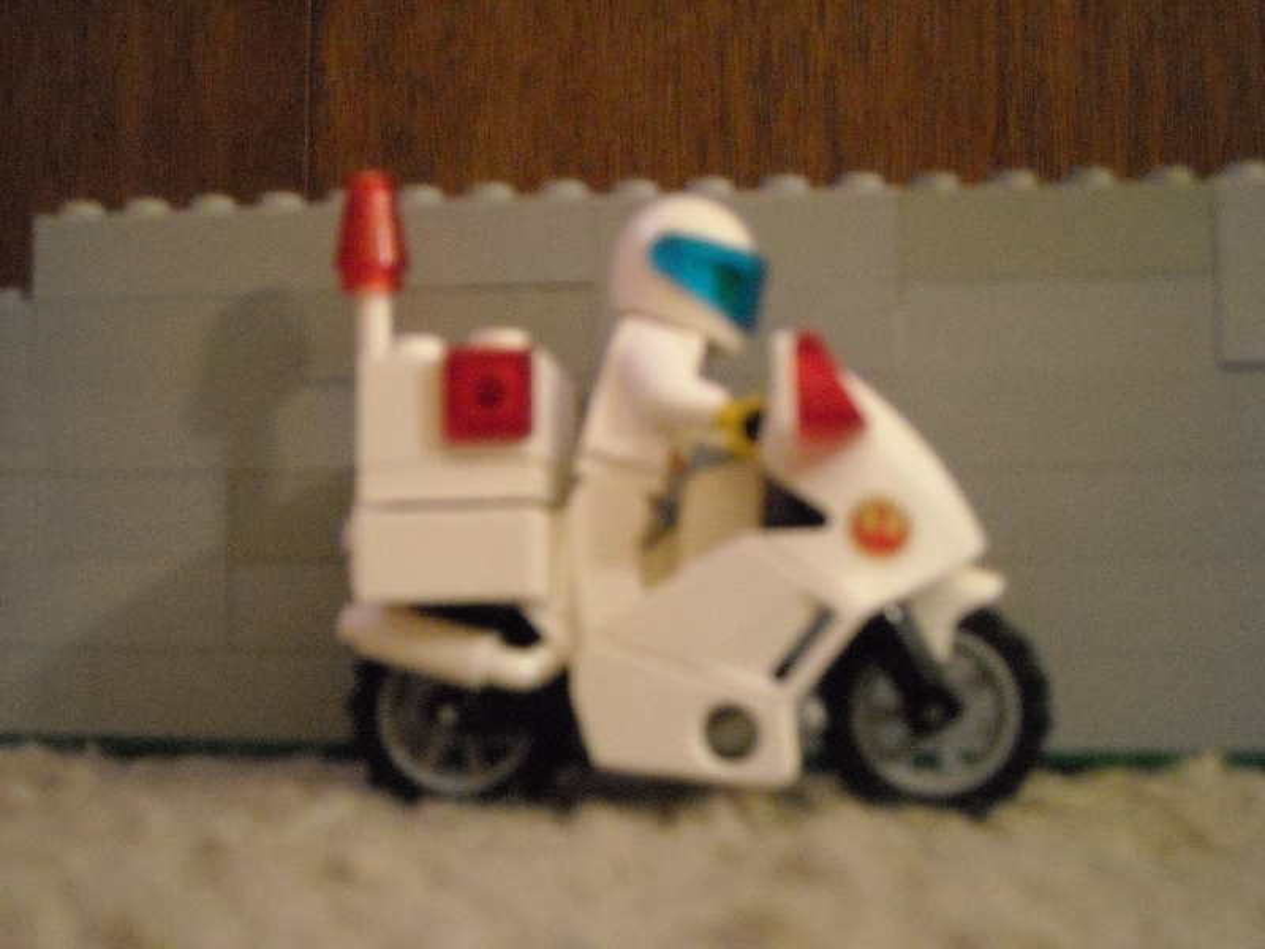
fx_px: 1791
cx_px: 632
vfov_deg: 29.7
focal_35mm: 49
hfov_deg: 38.9
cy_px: 474
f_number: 3.2
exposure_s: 1/2.5
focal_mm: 7.92
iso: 800
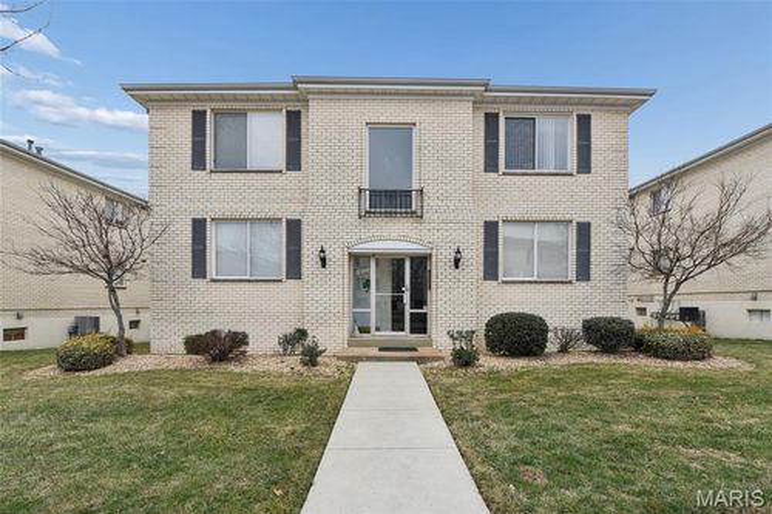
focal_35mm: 14
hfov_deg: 104.3
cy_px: 257
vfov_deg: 81.2
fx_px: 300
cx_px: 386
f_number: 6.3
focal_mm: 14
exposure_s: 1/800
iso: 400
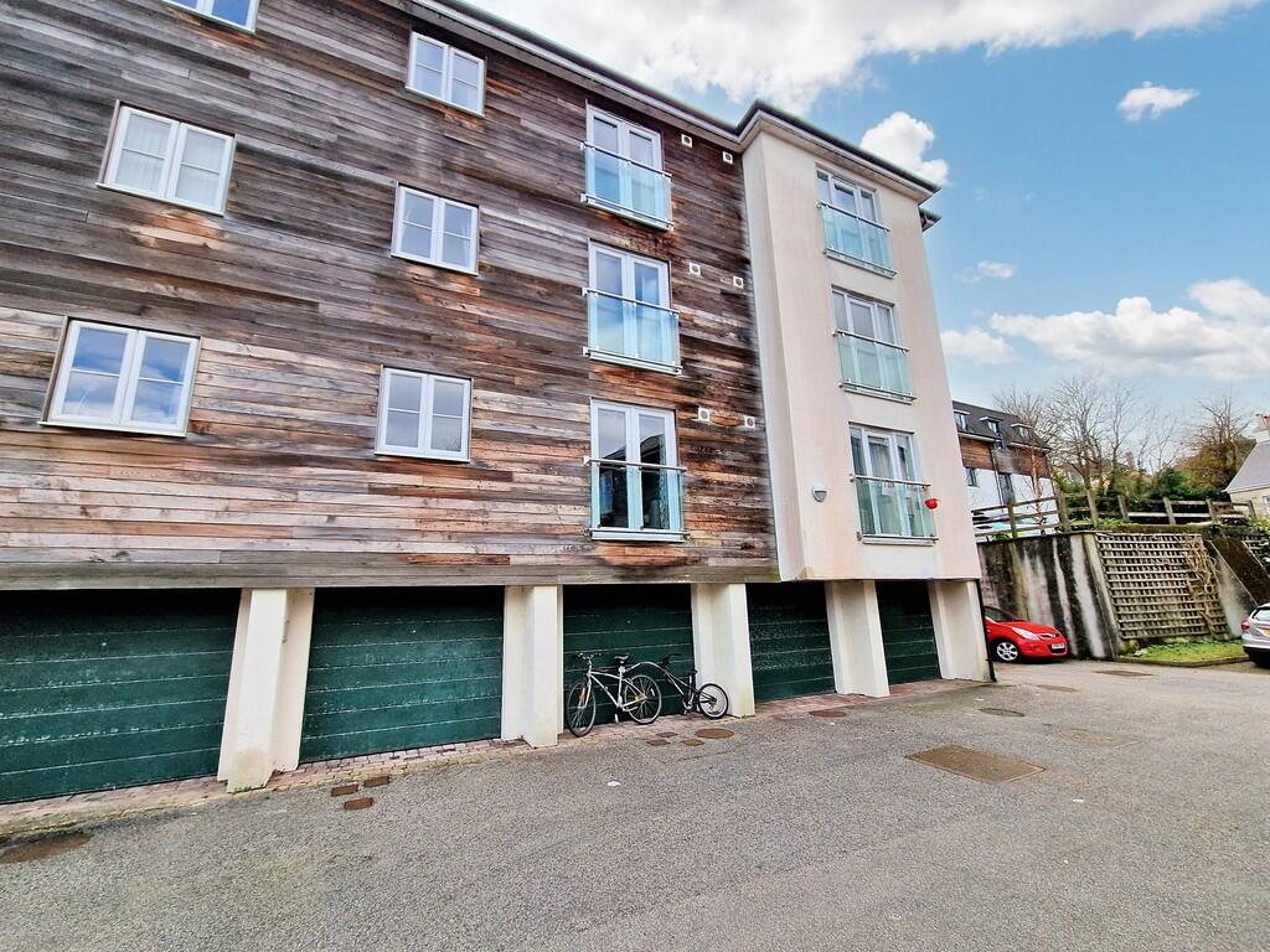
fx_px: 477
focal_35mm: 13
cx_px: 635
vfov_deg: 89.9
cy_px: 476
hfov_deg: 106.2
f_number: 2.2
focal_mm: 2.2
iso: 50
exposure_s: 1/760
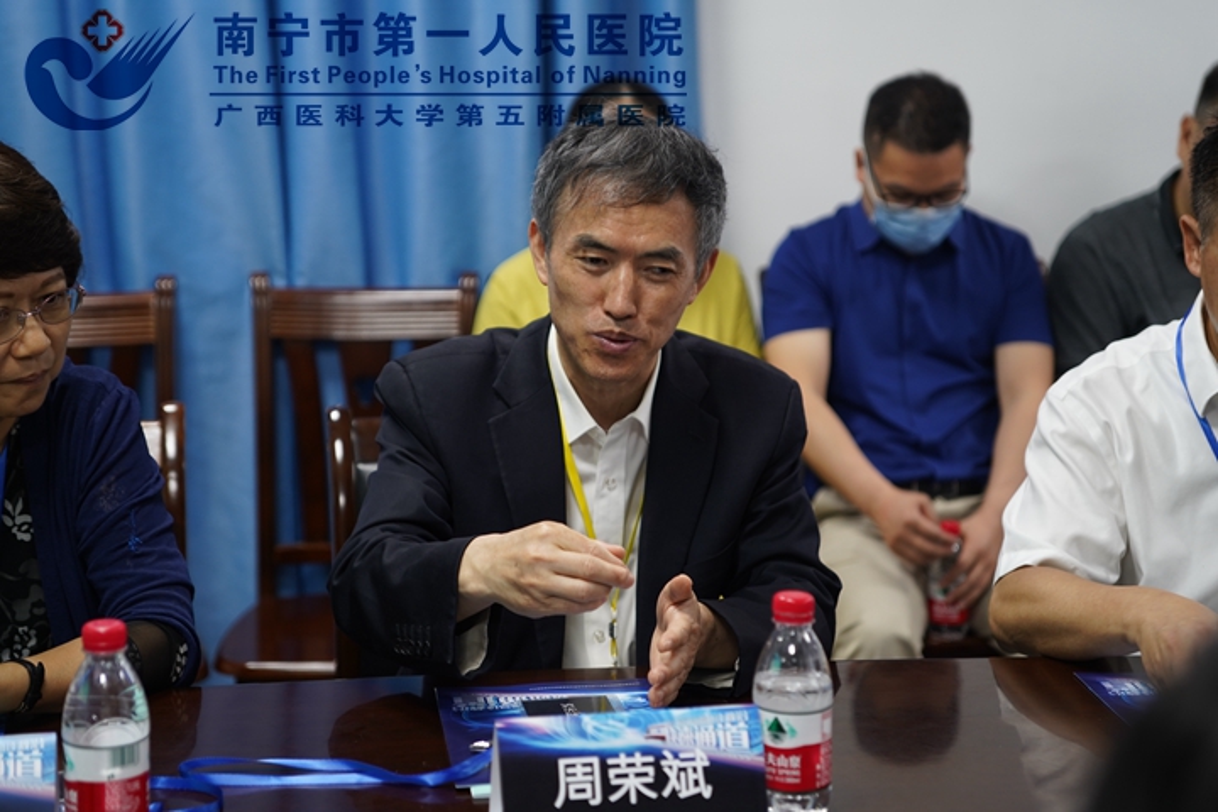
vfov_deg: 19.5
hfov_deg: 28.8
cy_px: 406
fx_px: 2368
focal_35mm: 70
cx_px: 609
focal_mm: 70
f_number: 2.8
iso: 640
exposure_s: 1/40
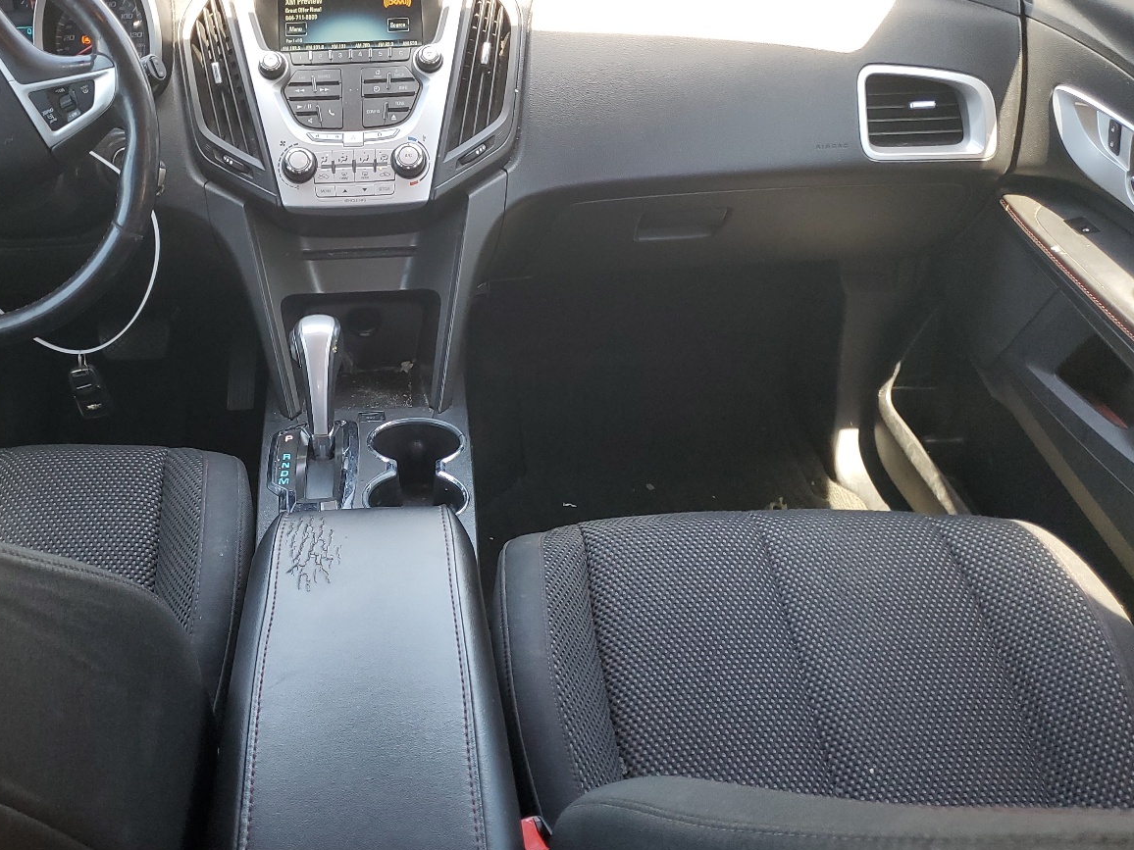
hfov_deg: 50.5
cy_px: 424
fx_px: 1179
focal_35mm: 36
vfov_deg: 39.7
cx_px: 382
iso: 72
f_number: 1.5
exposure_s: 1/120
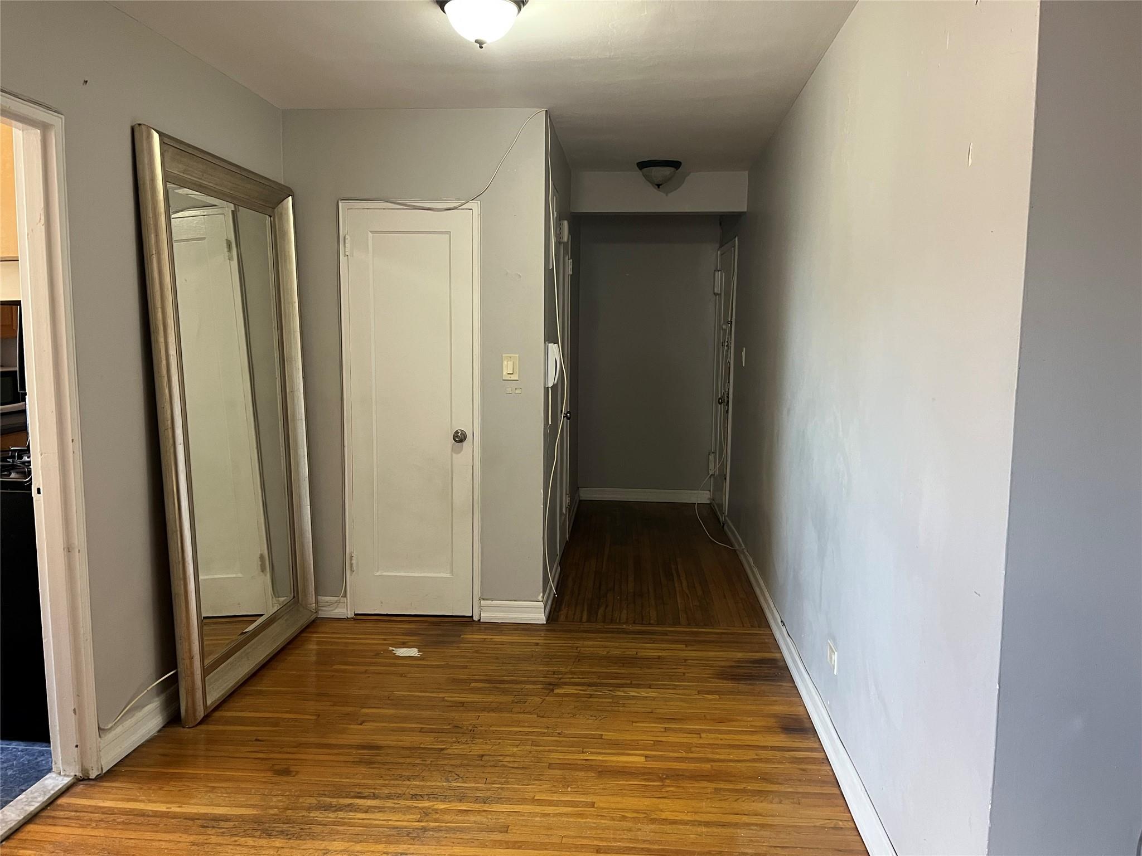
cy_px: 428
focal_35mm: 26
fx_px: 858
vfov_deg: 53.1
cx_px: 571
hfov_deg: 67.3
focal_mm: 5.1
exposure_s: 1/60
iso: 250
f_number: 1.6
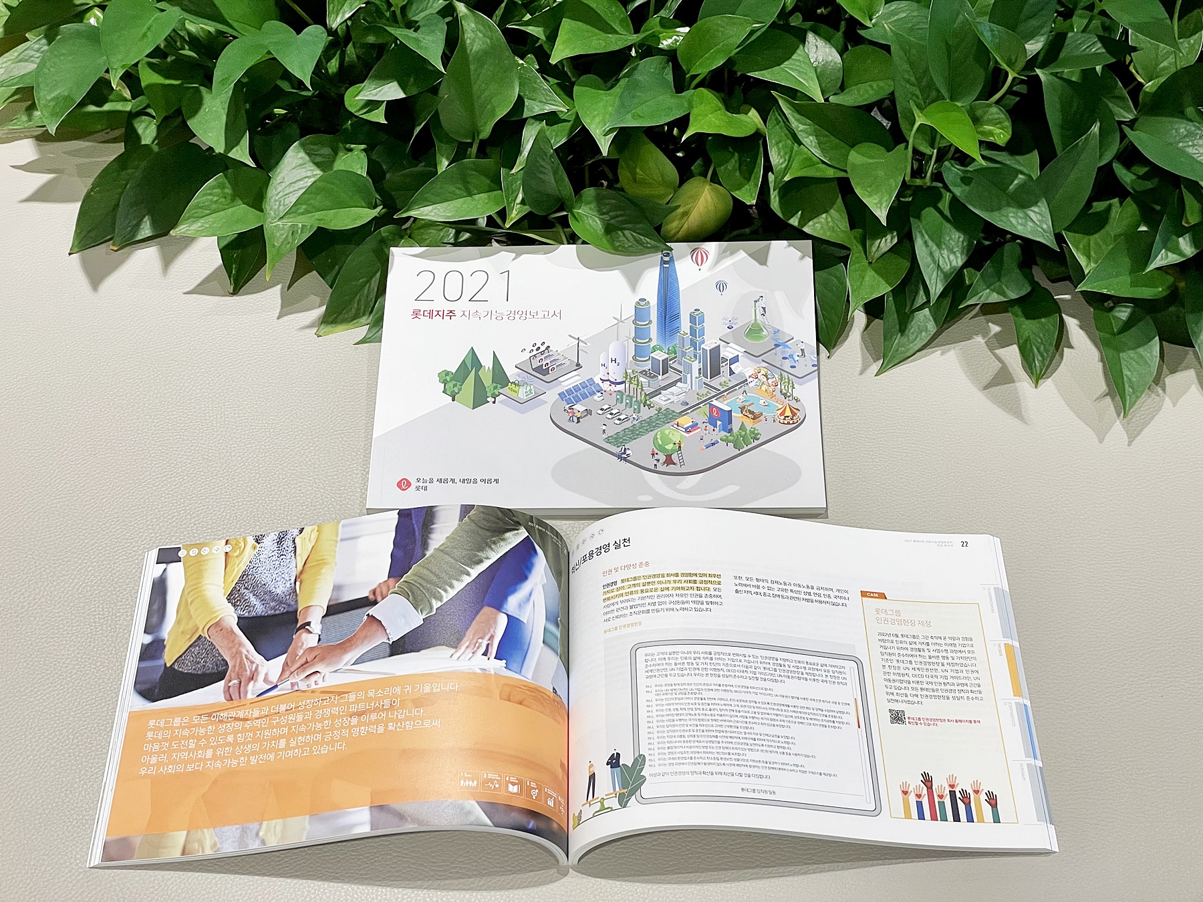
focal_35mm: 52
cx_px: 602
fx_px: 1807
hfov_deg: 36.8
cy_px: 451
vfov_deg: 28.0
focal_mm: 6
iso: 125
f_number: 2
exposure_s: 1/120
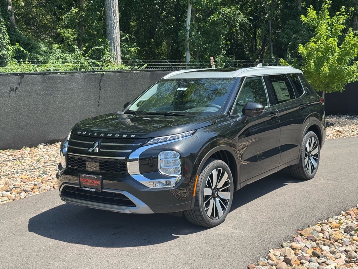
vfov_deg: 30.3
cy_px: 134
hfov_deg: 39.7
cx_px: 179
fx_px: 496
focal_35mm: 48
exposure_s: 1/1395
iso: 64
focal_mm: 6.76
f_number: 1.78
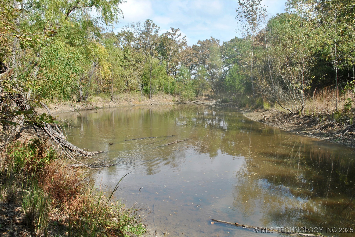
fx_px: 267
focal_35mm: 27
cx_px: 178
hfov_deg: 67.3
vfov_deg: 48.0
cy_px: 118
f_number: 7.1
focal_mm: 18
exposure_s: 1/200
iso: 100
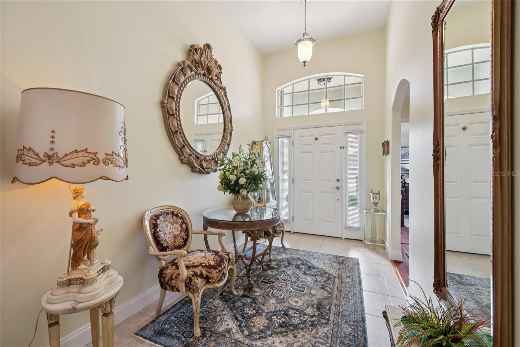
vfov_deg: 77.3
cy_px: 174
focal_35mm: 15
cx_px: 260
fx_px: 217
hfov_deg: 100.4
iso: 400
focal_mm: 15
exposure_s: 1/8
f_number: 8
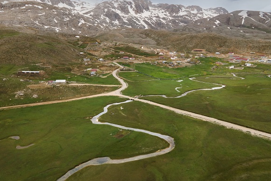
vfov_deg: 49.5
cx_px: 139
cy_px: 87
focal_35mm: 26
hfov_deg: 69.4
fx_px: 196
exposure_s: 1/640
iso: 100
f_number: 2.8
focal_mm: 4.5
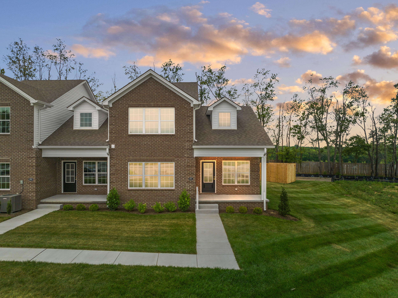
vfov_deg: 56.8
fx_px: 276
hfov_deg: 71.6
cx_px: 199
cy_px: 149
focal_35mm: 24
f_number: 2.8
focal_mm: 12.29
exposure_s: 1/120
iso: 100
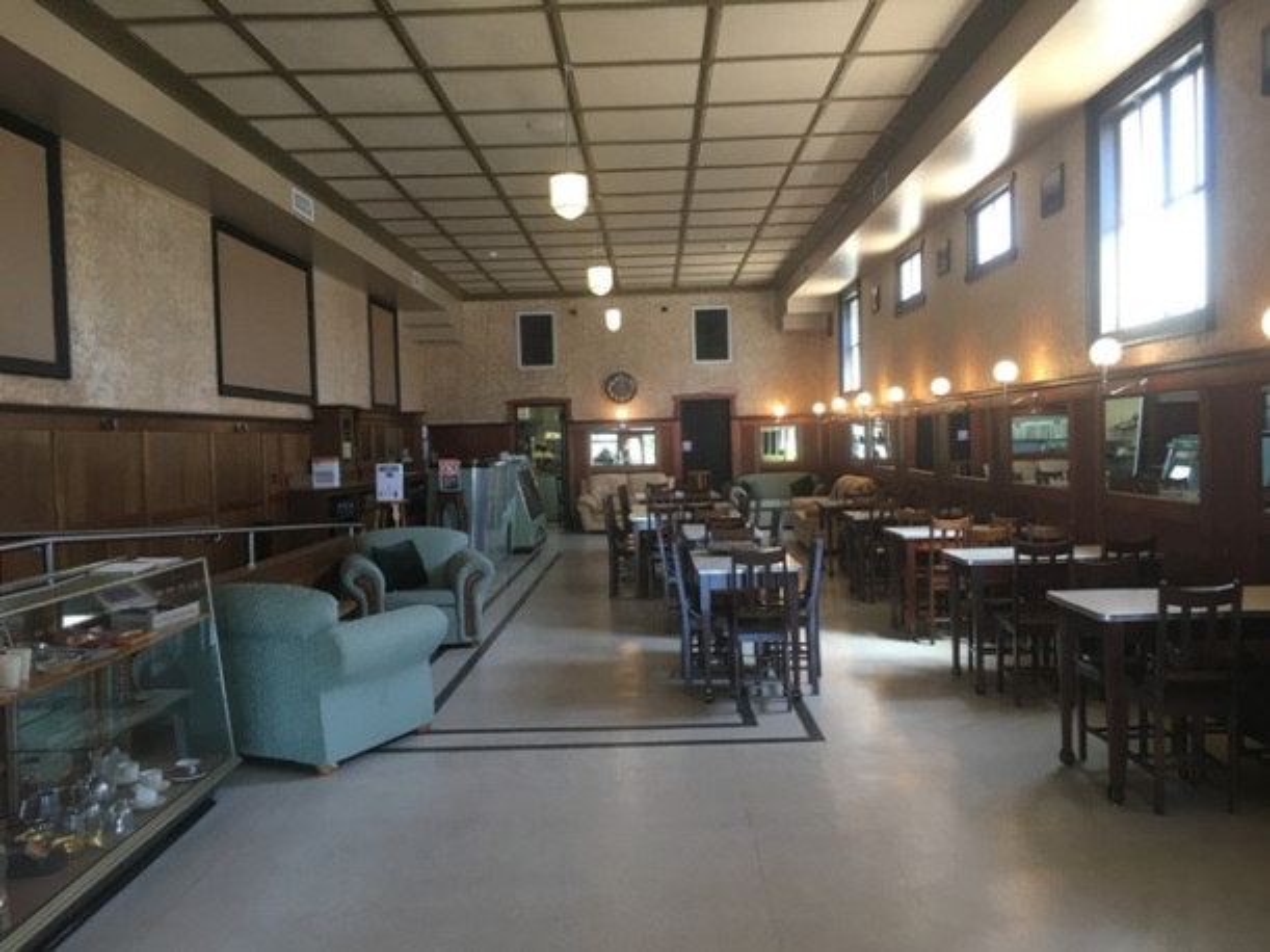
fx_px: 1064
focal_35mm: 29
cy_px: 476
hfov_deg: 61.7
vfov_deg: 48.2
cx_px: 635
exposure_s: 1/33
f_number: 2.2
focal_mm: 4.15
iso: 80
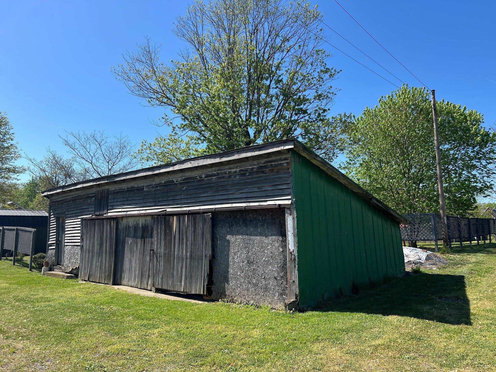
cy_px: 186
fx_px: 373
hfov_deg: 67.3
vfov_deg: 53.1
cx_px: 248
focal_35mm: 26
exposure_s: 1/2632
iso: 50
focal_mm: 5.7
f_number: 1.5
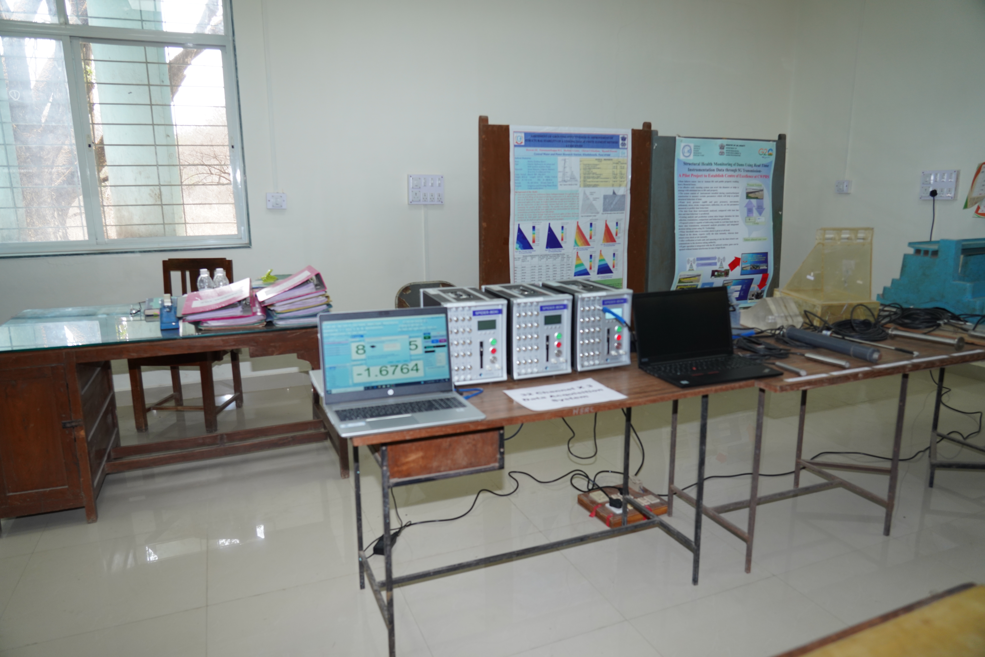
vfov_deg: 53.1
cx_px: 492
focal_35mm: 24
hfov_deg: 73.7
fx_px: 657
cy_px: 328
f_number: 4
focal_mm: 24
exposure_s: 1/250
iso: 640
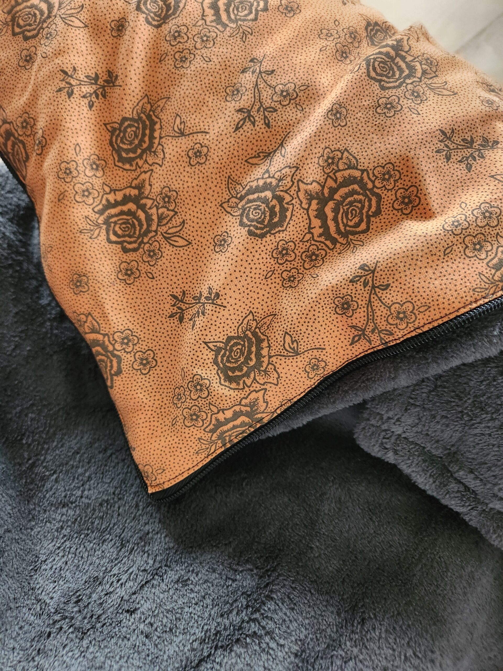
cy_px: 336
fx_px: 446
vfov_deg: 73.9
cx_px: 252
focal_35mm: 23
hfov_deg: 58.9
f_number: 1.8
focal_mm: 5.4
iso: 640
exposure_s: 1/60
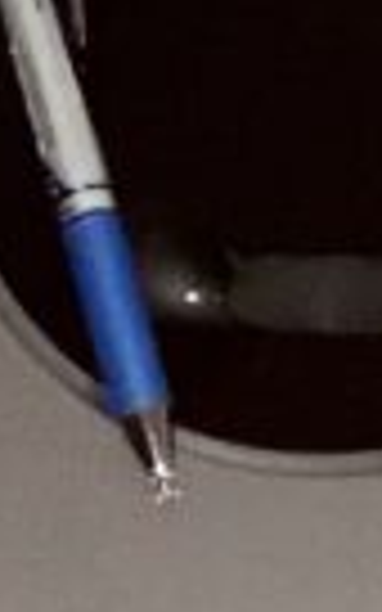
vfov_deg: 5.2
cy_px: -810
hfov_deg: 3.4
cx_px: 274
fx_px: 6480
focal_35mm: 389
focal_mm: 6
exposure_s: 1/34
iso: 125
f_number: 2
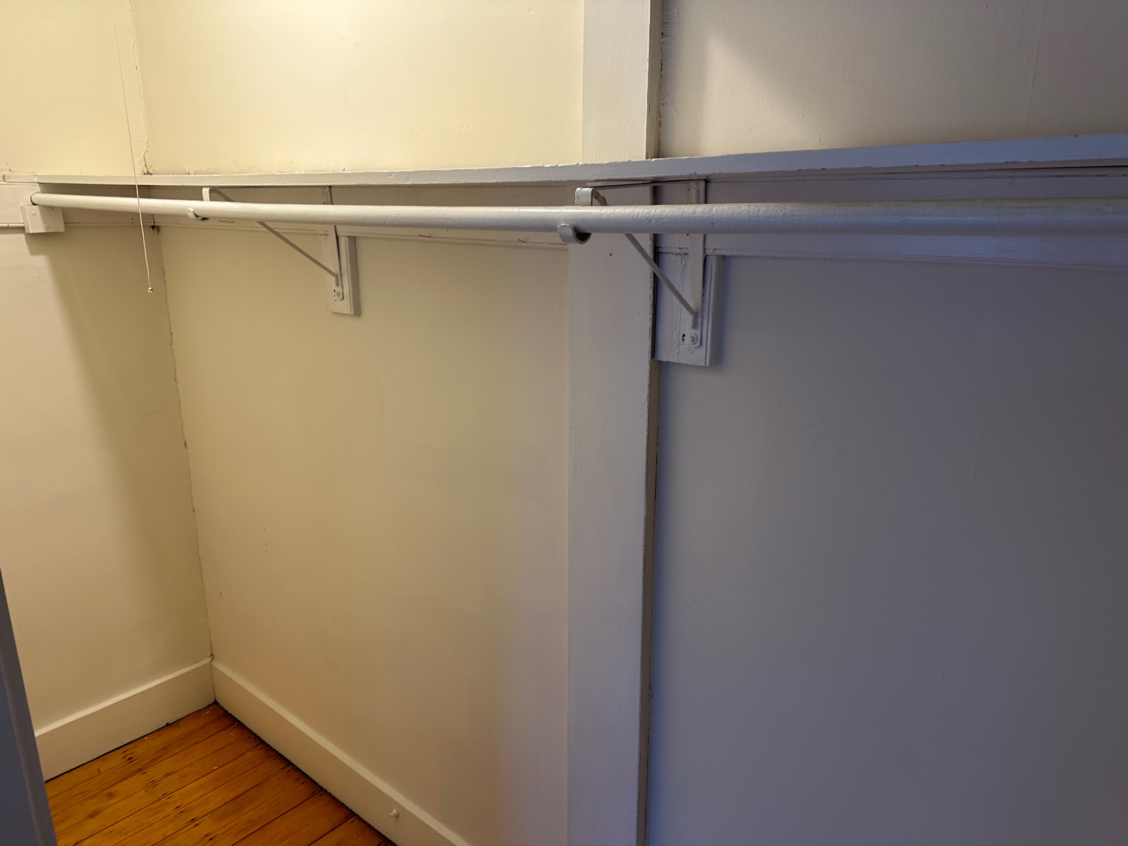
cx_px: 564
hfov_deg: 71.6
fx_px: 782
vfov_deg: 56.8
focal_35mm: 24
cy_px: 423
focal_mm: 6.86
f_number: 1.78
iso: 125
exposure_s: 1/60
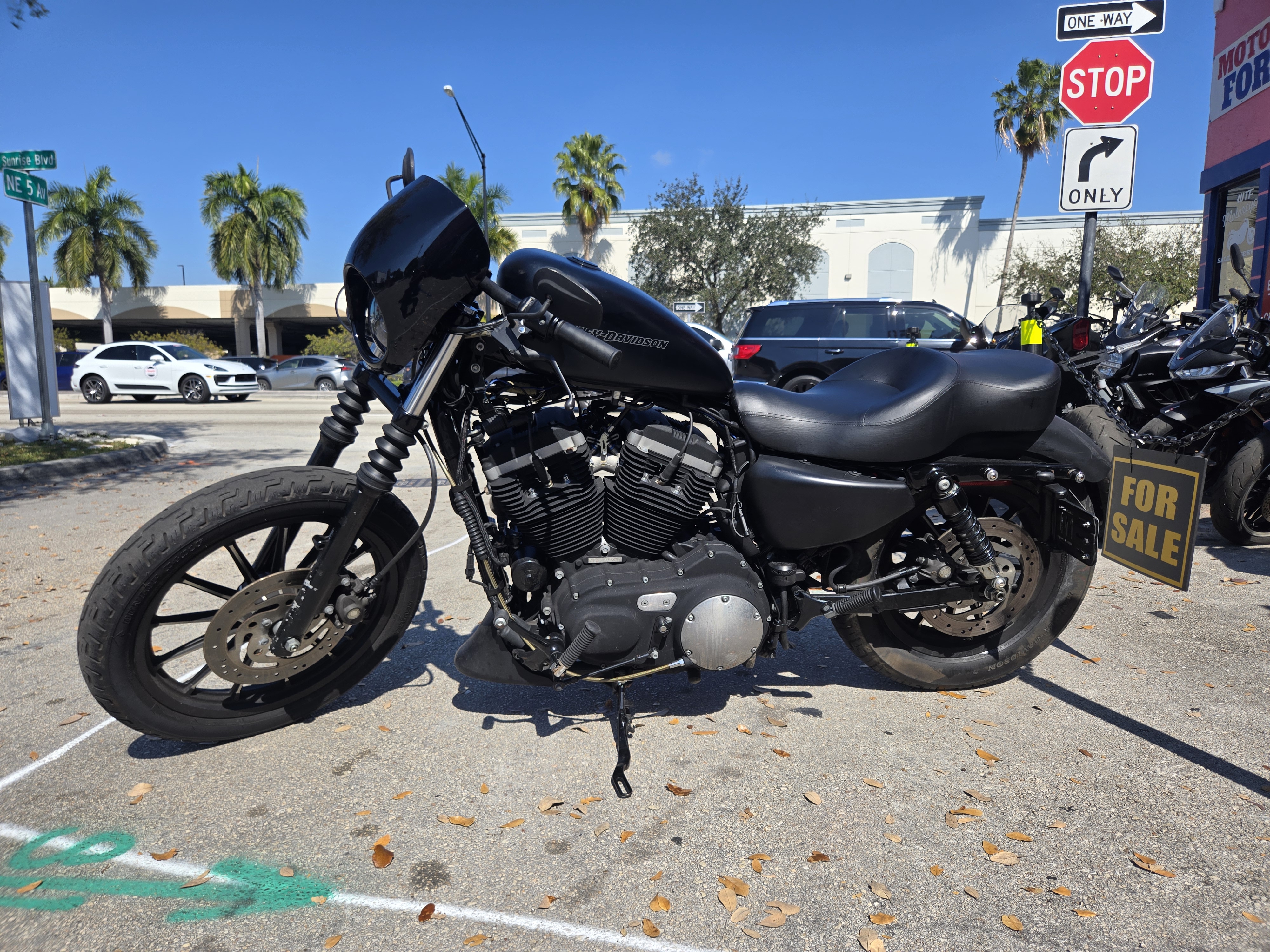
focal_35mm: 23
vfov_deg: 58.9
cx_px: 635
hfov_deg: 73.9
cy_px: 476
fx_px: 844
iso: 25
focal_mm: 5.4
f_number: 1.8
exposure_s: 1/1593
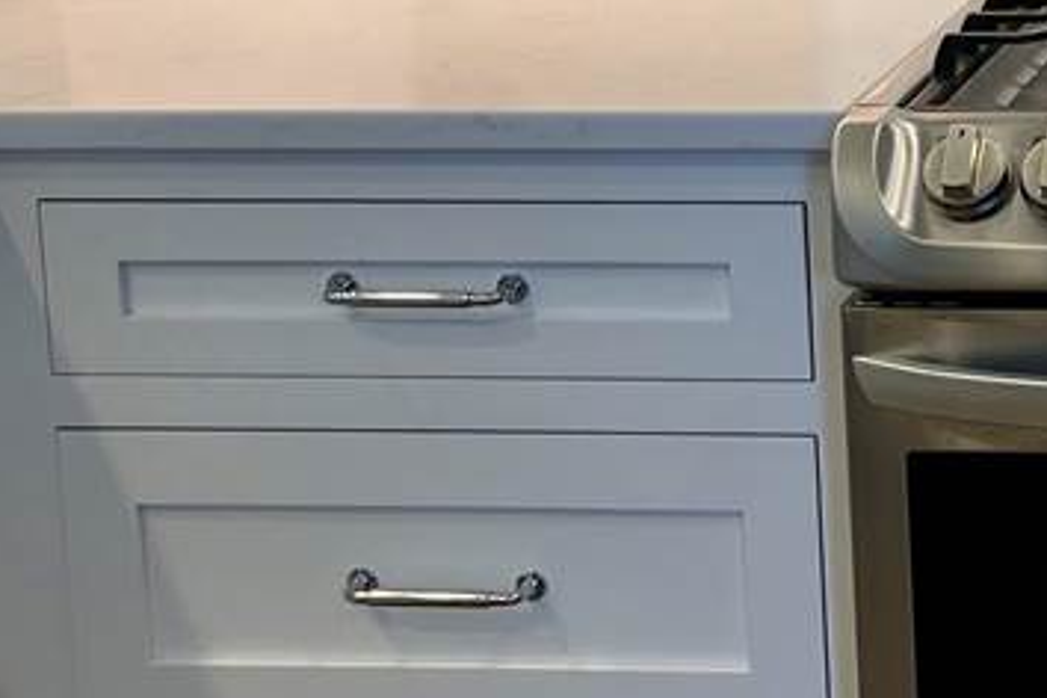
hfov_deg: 19.6
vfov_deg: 13.8
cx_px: 1443
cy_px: -287
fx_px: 2734
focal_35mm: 94
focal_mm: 5.1
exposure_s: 1/120
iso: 80
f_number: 1.6
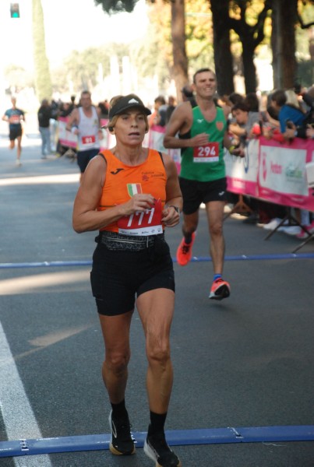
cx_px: 157
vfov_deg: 14.4
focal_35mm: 142
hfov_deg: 9.7
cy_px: 234
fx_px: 1855
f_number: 5.6
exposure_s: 1/250
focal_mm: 95
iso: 1000
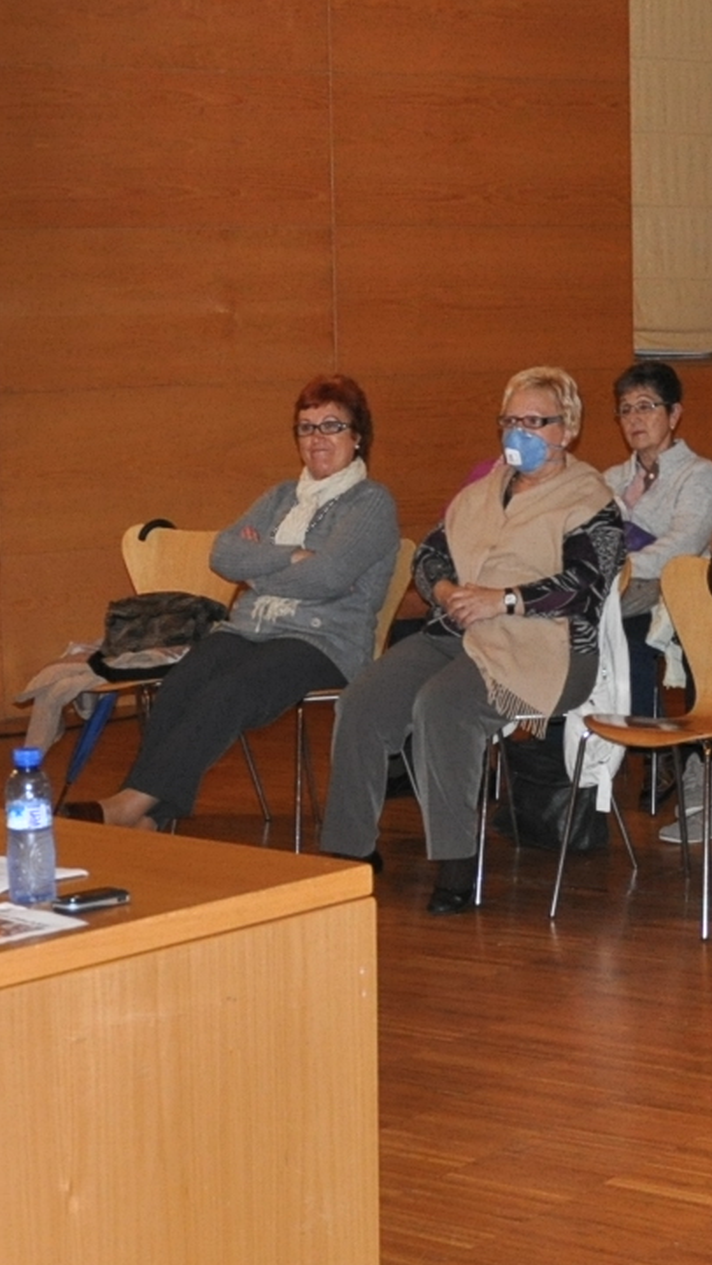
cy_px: 711
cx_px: 628
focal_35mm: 84
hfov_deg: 14.3
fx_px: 2817
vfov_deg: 25.3
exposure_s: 1/60
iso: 800
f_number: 3.5
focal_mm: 18
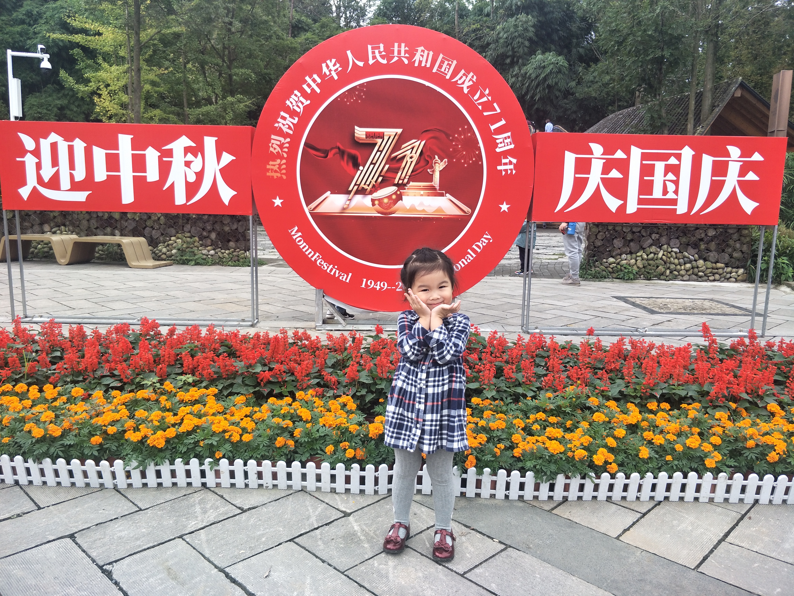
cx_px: 397
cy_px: 298
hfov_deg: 71.6
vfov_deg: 56.8
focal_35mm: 24
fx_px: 550
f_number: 1.7
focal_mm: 4.1
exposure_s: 1/441
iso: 33
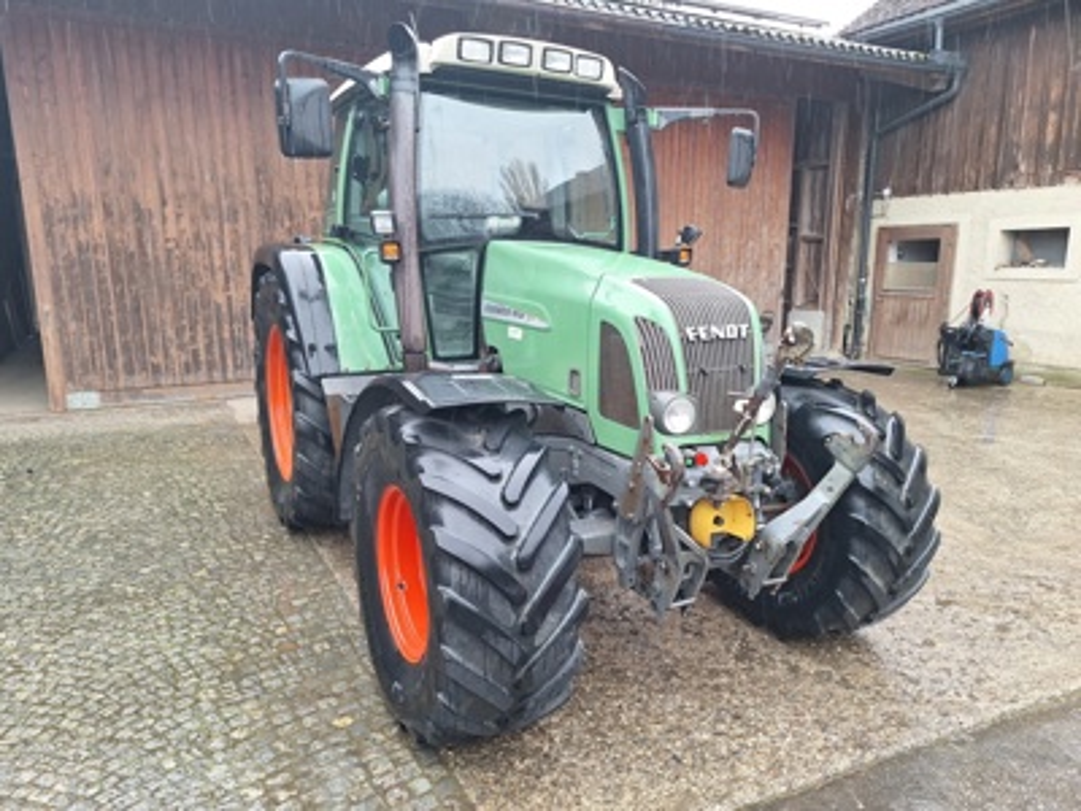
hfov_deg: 73.9
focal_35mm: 23
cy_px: 406
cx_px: 540
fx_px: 718
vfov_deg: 58.9
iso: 50
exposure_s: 1/100
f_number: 1.8
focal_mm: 5.54
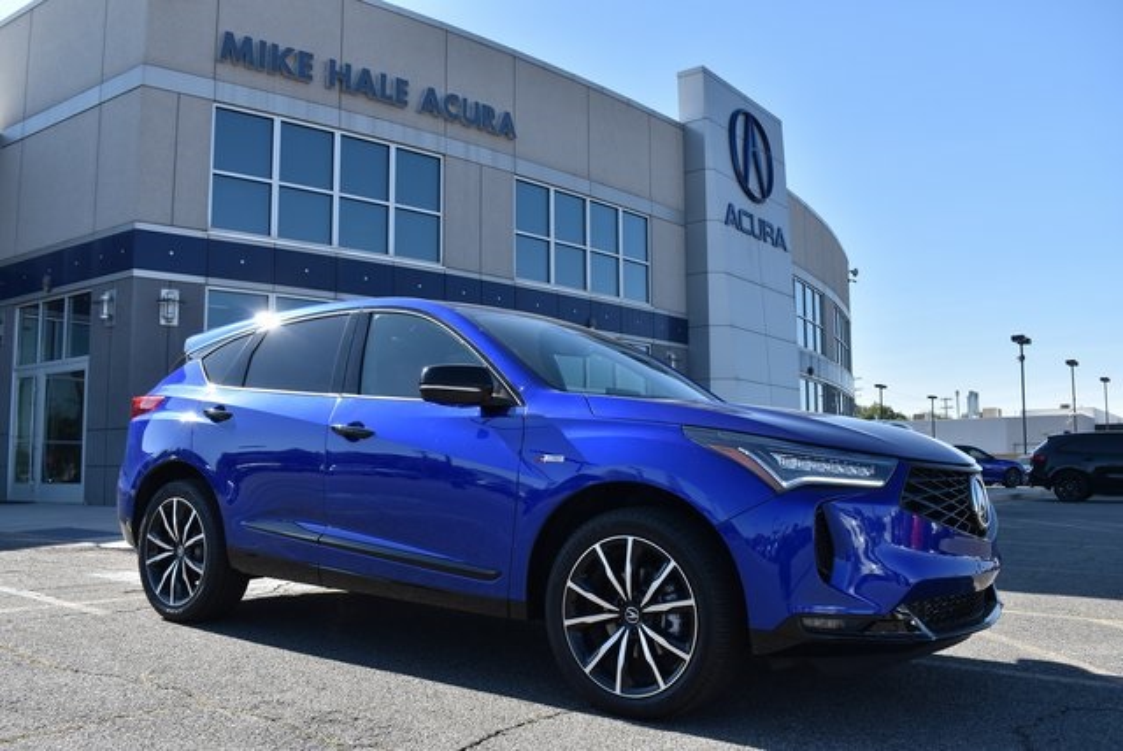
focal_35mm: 32
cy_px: 376
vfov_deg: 41.8
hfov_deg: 59.4
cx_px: 562
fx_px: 983
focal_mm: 21
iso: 100
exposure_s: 1/250
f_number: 8
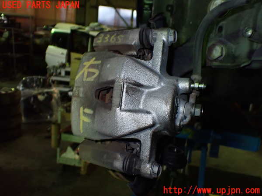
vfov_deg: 46.8
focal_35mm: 30
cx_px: 131
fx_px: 227
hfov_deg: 60.0
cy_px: 98
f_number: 6.3
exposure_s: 1/30
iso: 800
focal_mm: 5.4
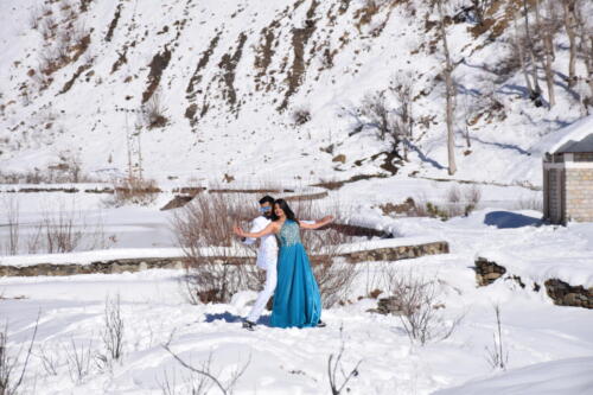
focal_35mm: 168
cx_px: 296
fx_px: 2766
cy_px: 198
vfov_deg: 8.2
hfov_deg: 12.2
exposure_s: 1/2000
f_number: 8
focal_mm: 112
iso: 280
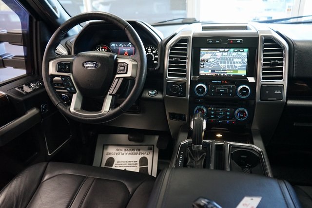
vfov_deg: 46.4
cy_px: 104
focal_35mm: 28
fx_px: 243
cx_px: 156
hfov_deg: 65.5
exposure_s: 1/100
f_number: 4
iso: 5000
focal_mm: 28
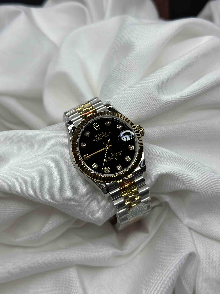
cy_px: 147
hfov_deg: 30.3
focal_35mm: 48
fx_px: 407
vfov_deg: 39.7
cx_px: 110
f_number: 1.78
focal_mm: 6.86
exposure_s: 1/980
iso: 80
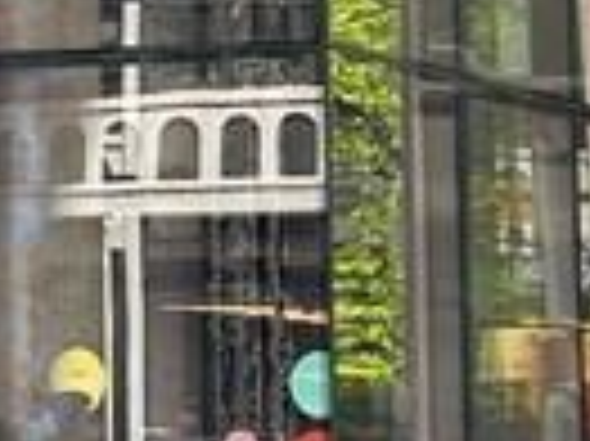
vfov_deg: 7.2
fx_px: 3457
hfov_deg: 9.2
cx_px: -549
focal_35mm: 203
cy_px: -189
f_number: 1.5
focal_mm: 5.7
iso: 50
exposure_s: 1/448
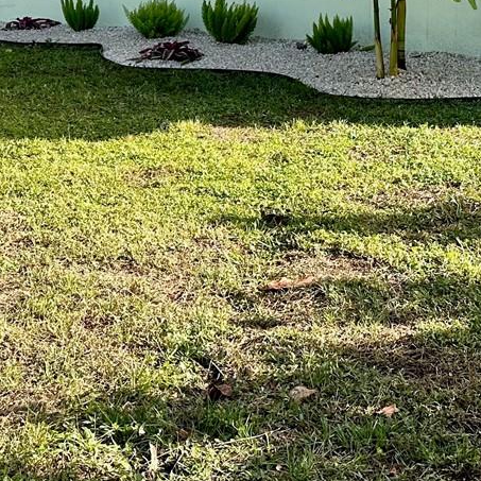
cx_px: 407
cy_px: -84
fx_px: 1179
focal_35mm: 75
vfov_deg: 21.5
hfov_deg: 22.6
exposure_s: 1/2070
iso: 80
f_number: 1.78
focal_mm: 6.86
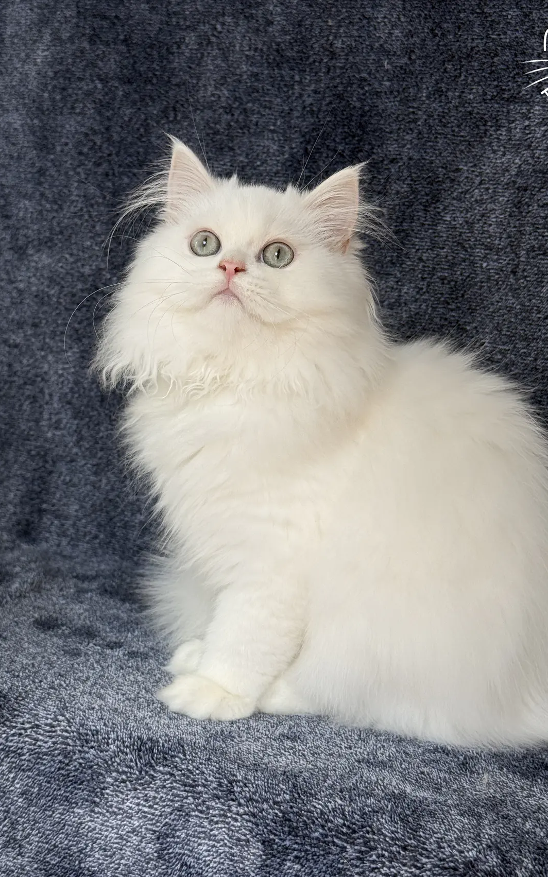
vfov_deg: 39.6
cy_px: 439
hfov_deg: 25.3
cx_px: 327
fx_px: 1219
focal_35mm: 51
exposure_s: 1/256
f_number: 1.78
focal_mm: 6.76
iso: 64
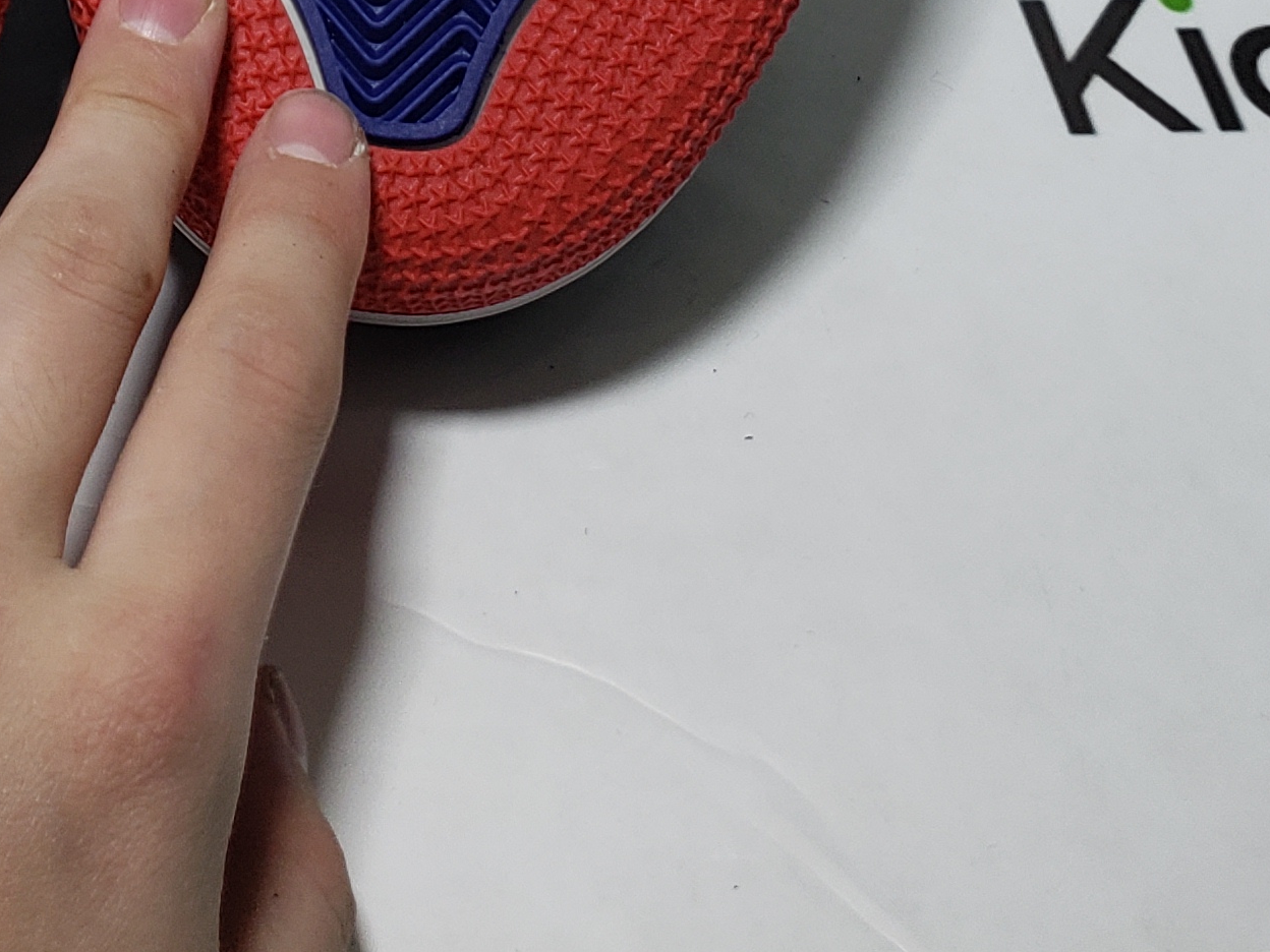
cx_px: 111
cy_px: -569
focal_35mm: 84
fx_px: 3082
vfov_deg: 15.8
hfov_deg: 22.7
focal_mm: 4.3
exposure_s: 1/453
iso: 50
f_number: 1.5
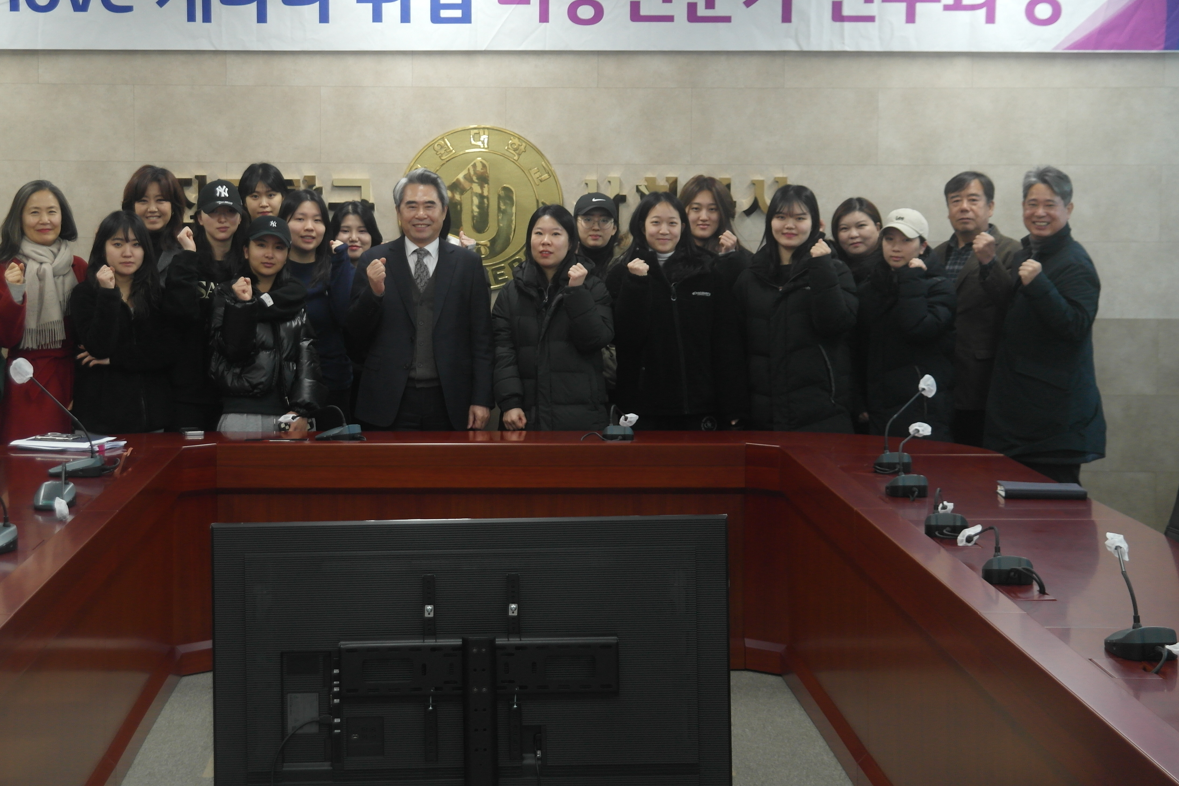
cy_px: 300
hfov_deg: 26.6
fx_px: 2489
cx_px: 470
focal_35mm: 76
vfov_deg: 17.9
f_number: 5
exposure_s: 1/30
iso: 400
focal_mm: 40
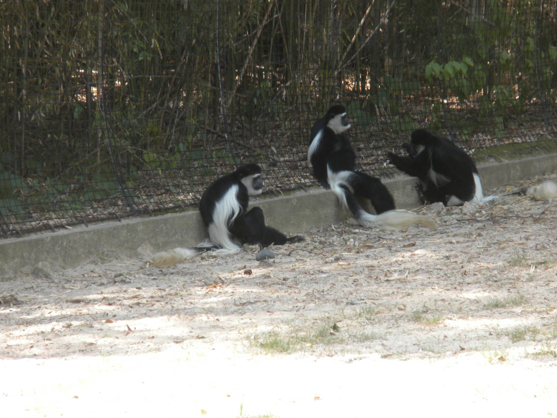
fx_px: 4280
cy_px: 206
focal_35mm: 266
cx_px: 276
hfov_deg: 7.4
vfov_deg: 5.6
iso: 64
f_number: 5.3
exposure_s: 1/43.8
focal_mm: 46.2
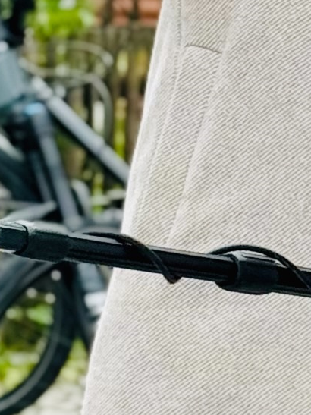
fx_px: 3272
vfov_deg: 7.2
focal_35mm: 273
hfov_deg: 5.4
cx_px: 476
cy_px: 35
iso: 64
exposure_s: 1/1724
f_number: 1.78
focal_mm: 6.76
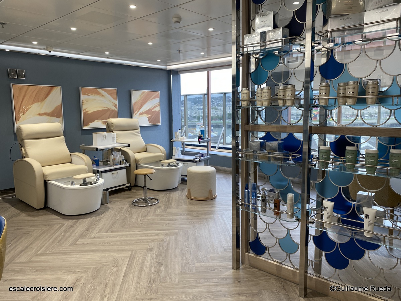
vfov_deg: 53.1
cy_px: 150
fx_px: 301
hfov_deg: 67.3
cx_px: 200
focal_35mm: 26
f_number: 1.8
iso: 64
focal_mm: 4.25
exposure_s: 1/120
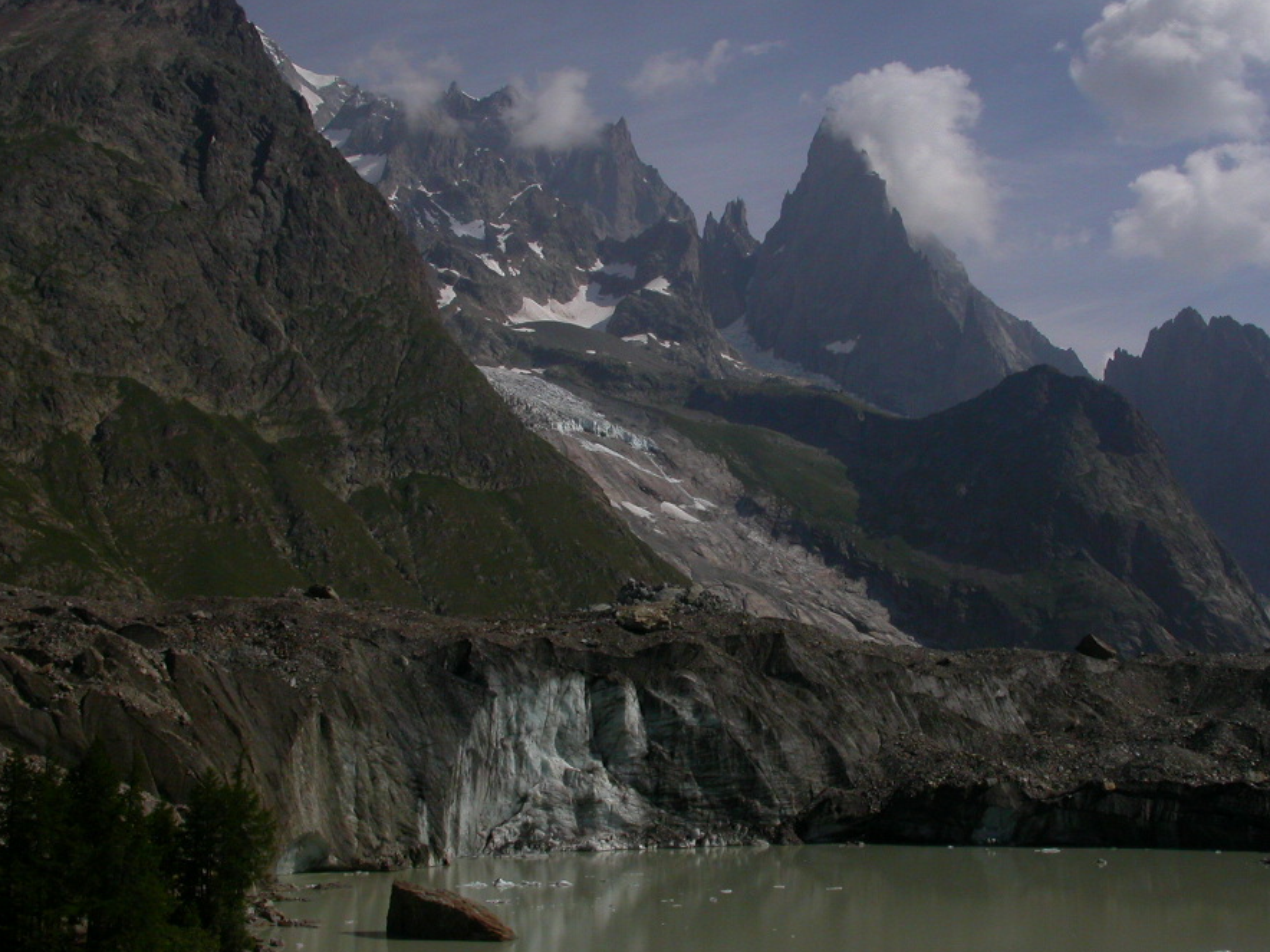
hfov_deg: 42.8
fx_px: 1614
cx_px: 721
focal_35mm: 44
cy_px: 524
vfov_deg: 32.8
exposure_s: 1/1428
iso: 100
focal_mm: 7.85
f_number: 7.5
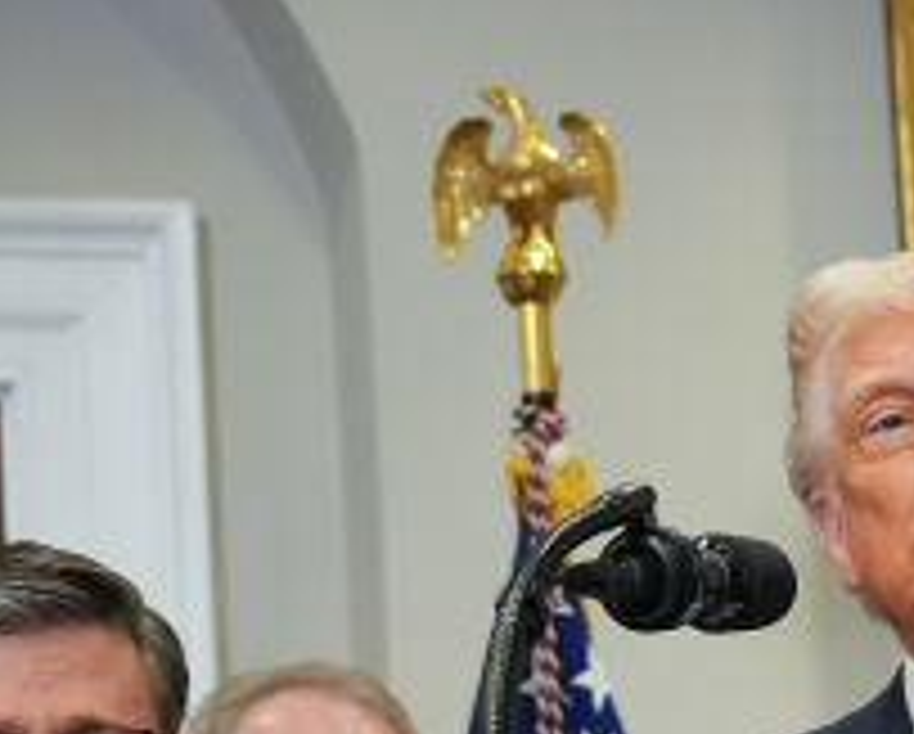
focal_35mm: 208
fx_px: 5635
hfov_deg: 8.8
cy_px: 844
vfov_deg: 7.4
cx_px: 1787
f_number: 2.8
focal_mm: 44
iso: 3200
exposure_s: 1/320
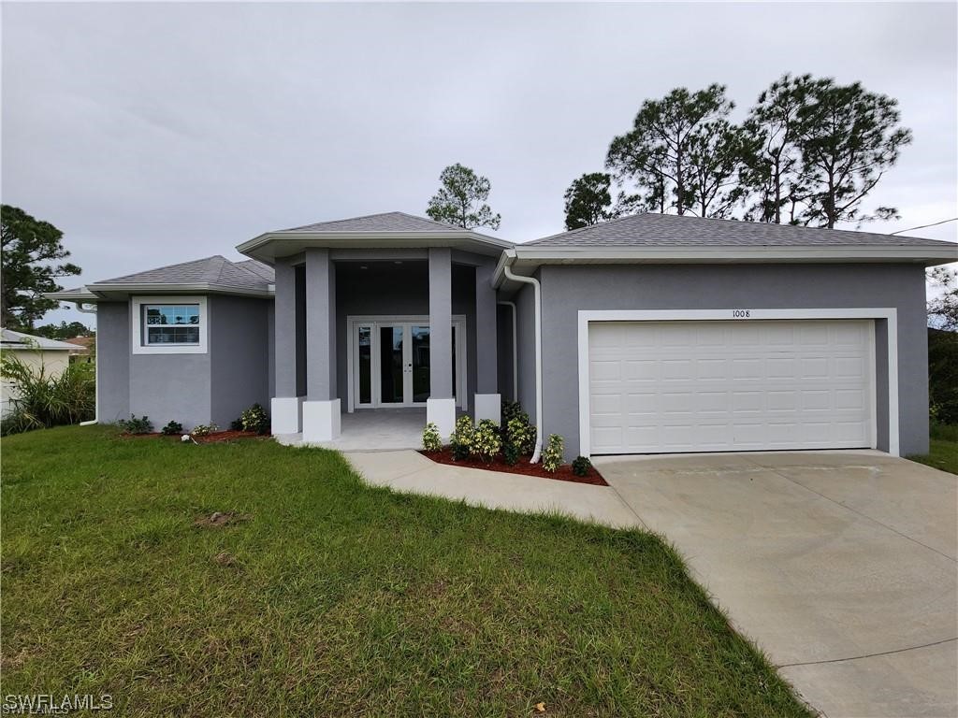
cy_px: 359
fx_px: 360
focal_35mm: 13
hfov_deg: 106.2
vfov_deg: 89.9
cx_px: 479
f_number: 2.2
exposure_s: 1/184
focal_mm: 2.2
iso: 50
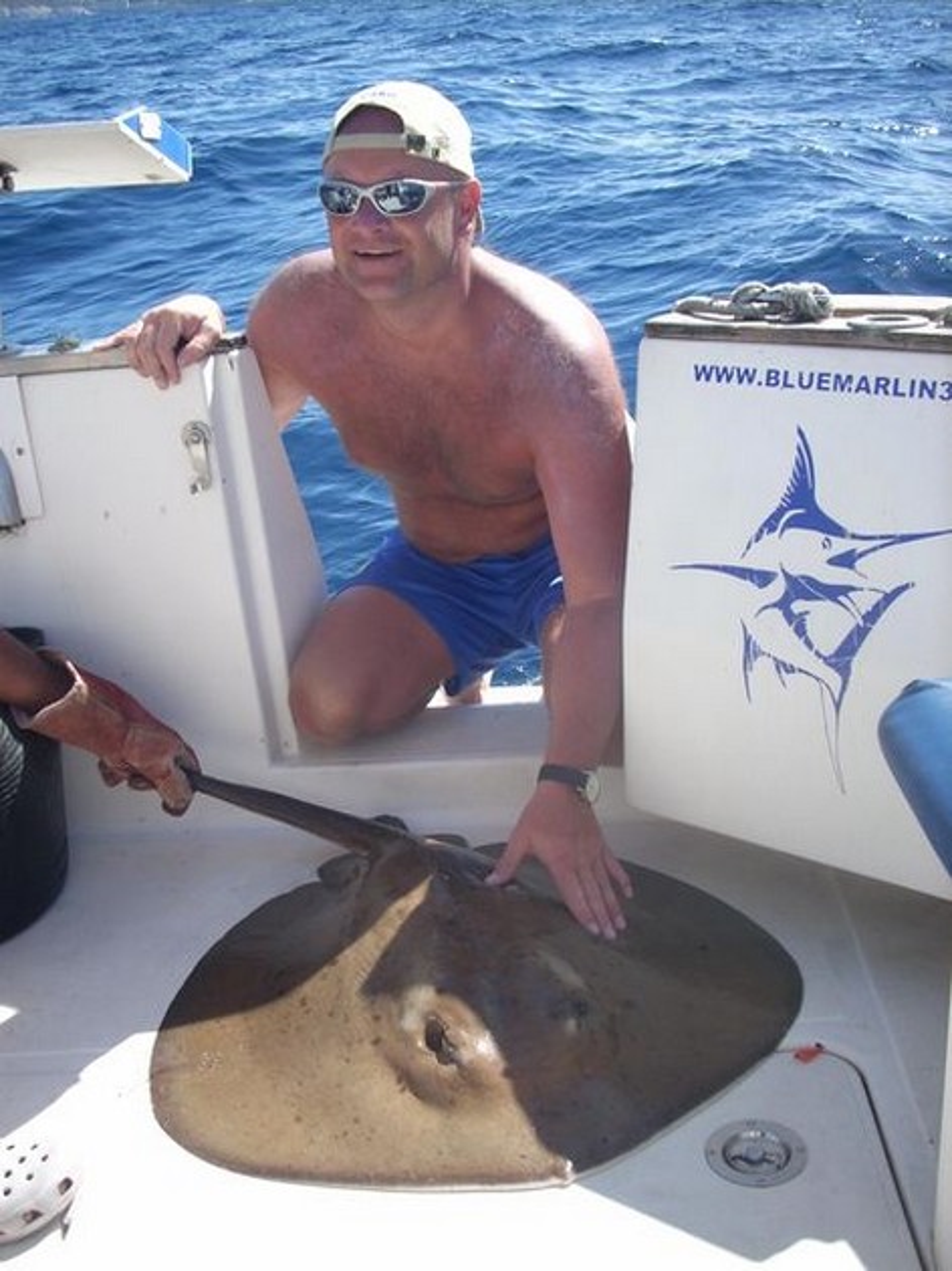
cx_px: 476
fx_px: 1358
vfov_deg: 50.2
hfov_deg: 38.6
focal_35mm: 37
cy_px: 636
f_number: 5.6
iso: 64
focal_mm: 6.2
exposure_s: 1/125
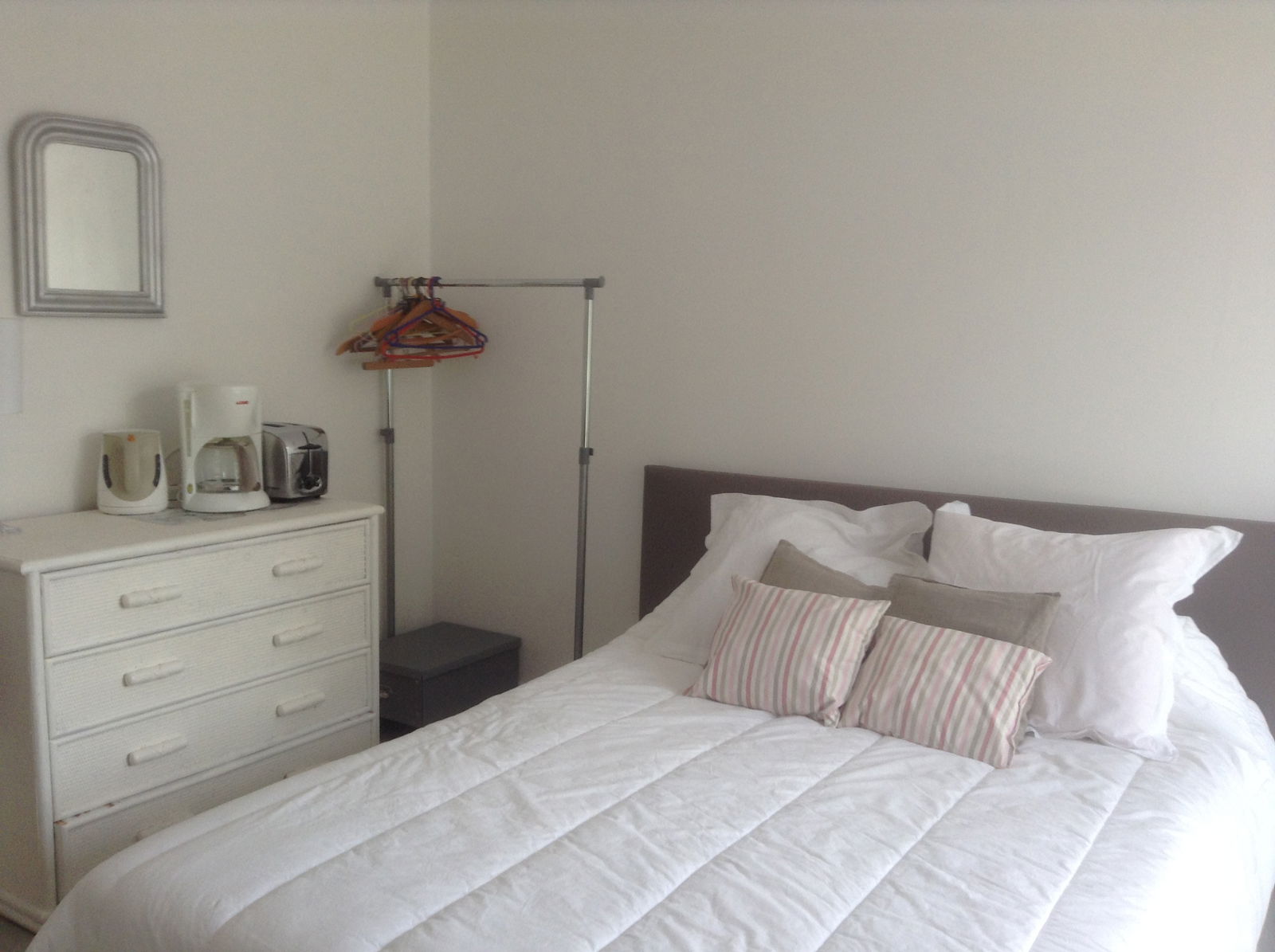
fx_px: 1214
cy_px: 476
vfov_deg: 42.8
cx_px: 638
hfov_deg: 55.4
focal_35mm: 33
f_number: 2.4
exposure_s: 1/40
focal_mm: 3.3
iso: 32
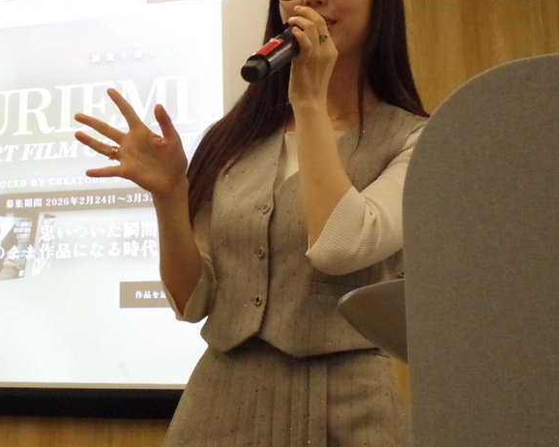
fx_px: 1158
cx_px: 18
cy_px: 126
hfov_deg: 25.9
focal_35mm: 70
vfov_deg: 21.7
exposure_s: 1/40
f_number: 14
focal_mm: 24.38
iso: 6400
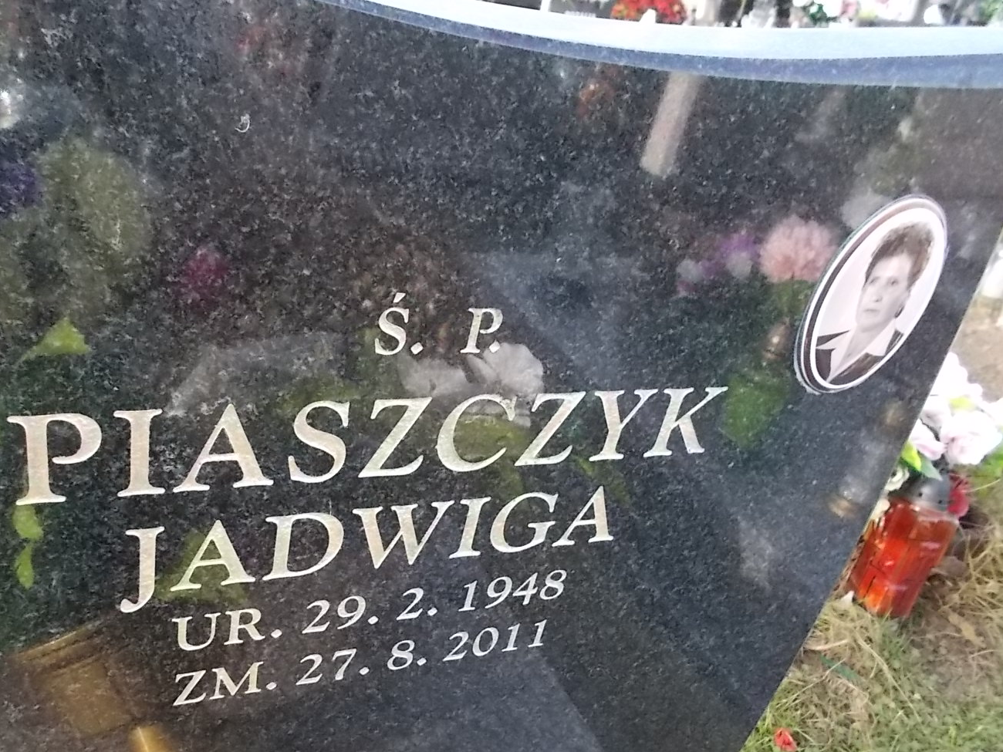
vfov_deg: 43.9
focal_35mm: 32
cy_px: 450
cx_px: 419
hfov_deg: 56.5
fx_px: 927
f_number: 3.2
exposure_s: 1/400
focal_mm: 4.6
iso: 400
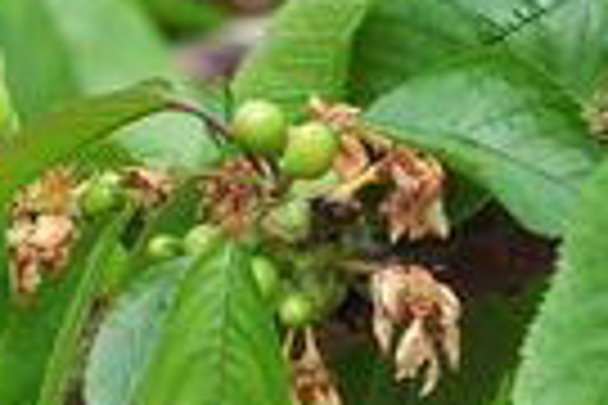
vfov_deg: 2.1
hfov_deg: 3.2
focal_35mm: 642
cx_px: 234
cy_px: 142
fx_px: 10842
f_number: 5.6
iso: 200
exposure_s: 1/320
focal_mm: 105
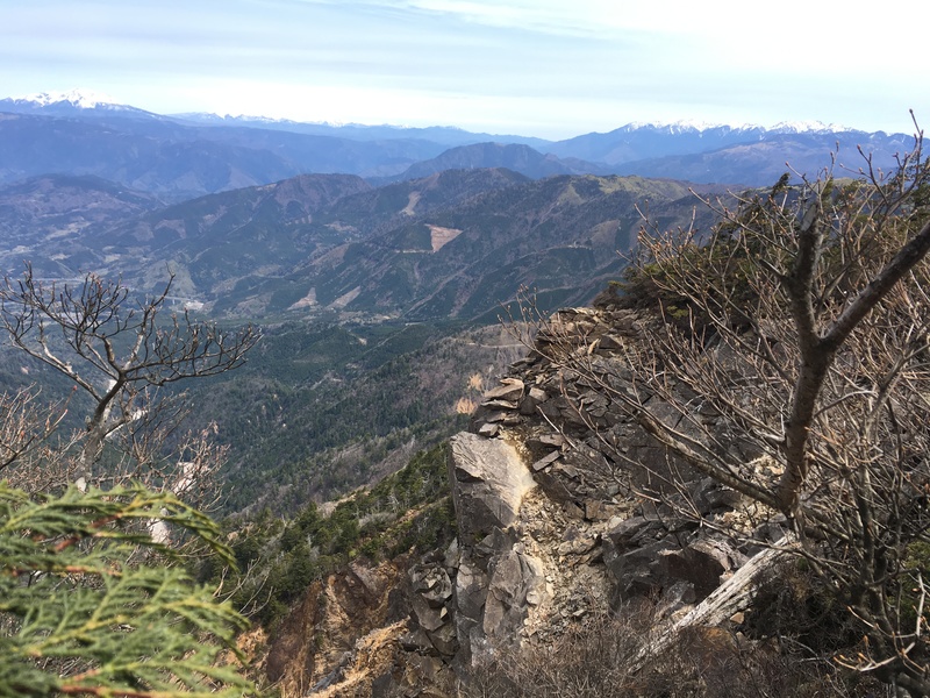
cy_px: 349
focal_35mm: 29
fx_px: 779
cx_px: 465
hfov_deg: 61.7
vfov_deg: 48.2
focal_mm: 4.15
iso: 25
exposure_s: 1/785
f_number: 2.2
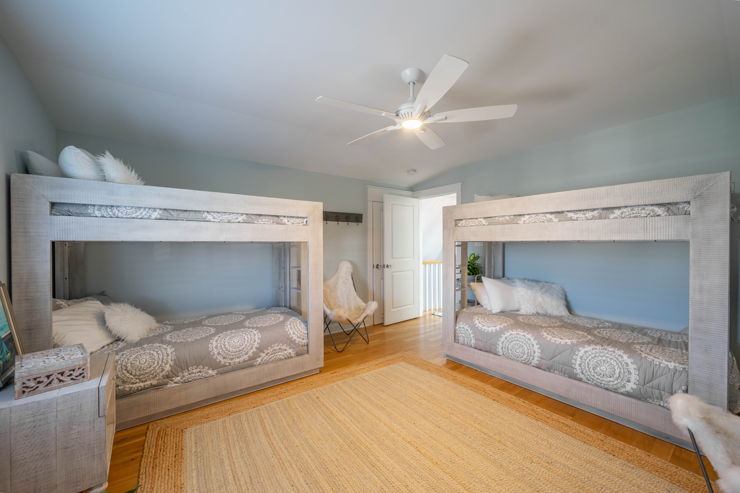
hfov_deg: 104.3
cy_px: 246
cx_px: 370
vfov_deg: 81.2
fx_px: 288
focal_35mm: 14
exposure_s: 1/40
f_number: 6.3
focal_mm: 14
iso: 500
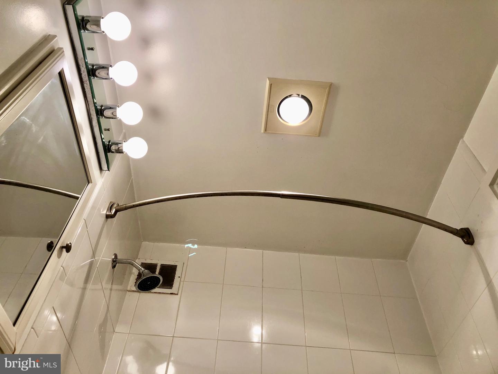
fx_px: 403
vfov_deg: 49.7
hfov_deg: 63.4
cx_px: 249
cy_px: 187
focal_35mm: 28
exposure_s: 1/120
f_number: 1.8
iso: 32
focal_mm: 3.99
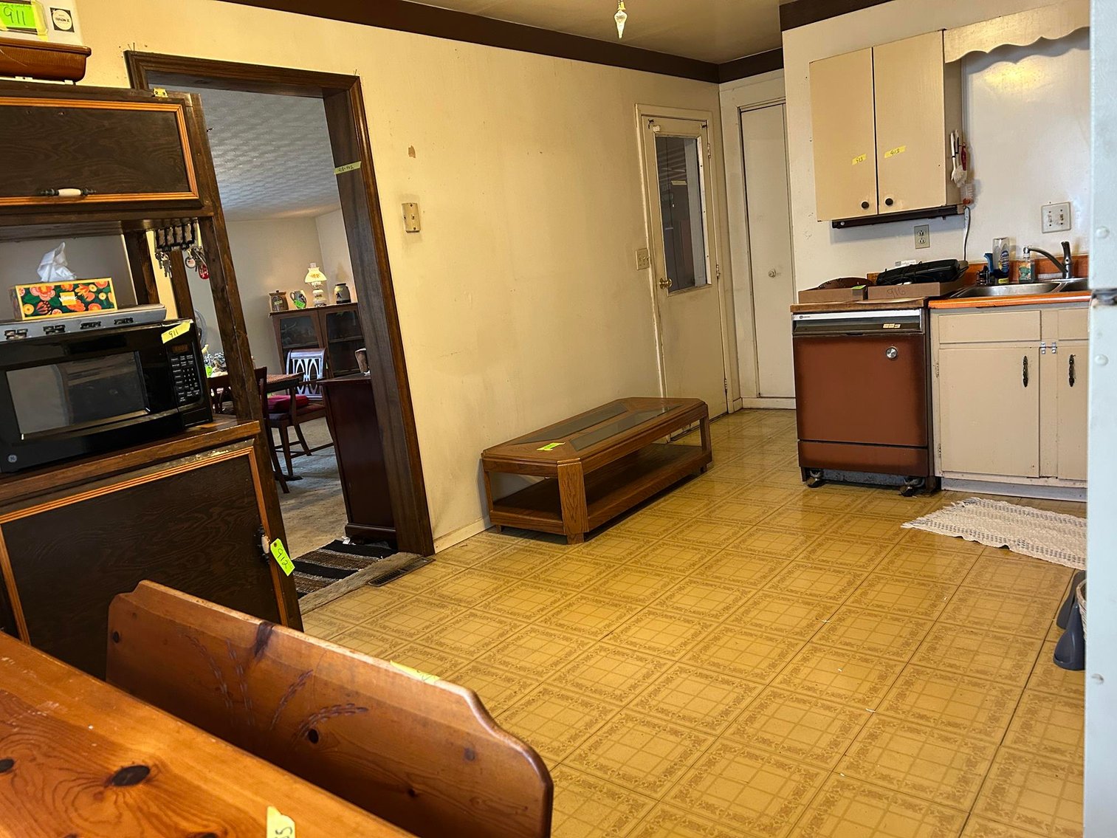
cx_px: 558
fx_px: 839
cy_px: 419
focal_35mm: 26
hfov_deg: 67.3
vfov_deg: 53.1
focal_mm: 5.7
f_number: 1.5
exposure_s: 1/60
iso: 250
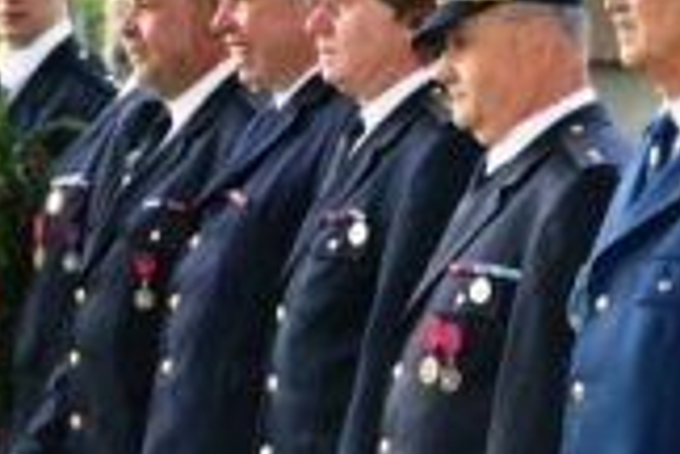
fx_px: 7819
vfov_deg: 3.3
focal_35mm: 414
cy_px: 181
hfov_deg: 5.0
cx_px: 516
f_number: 5
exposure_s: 1/125
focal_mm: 100
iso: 400
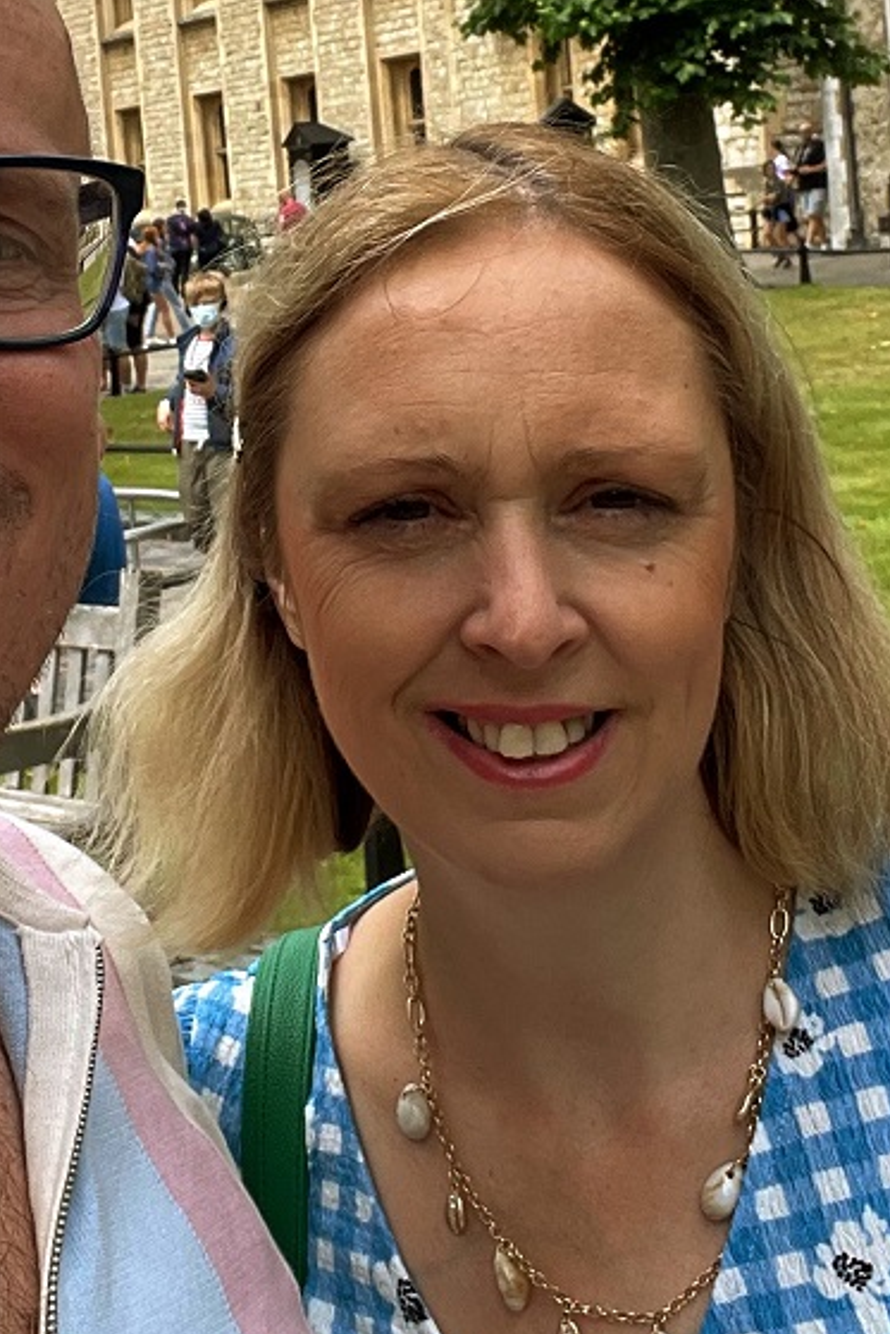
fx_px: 2483
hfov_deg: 20.2
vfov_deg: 29.5
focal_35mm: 67
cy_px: 317
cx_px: 260
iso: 25
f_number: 2.2
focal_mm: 2.71
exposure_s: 1/311
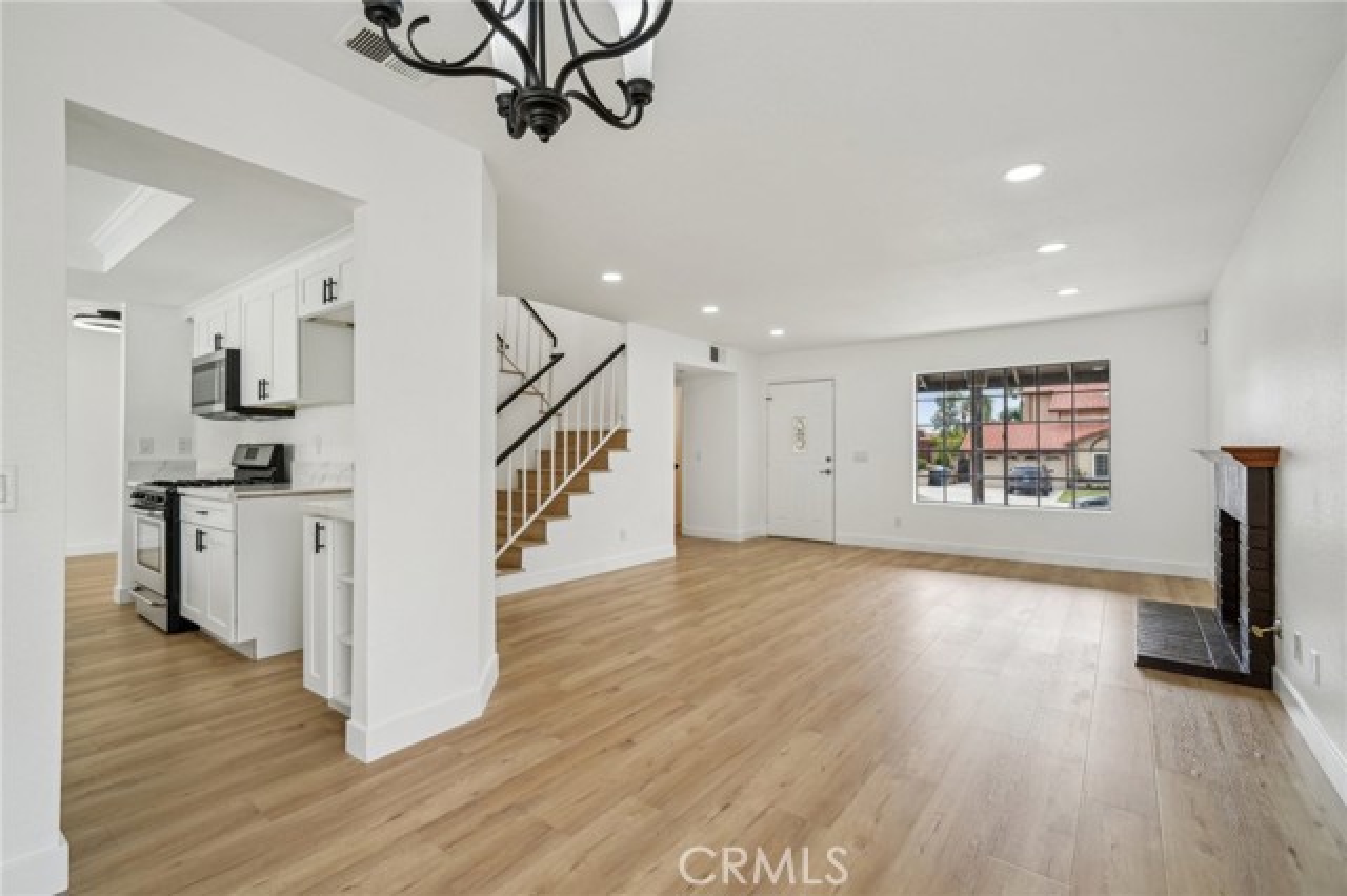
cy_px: 448
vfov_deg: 77.3
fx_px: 561
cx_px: 674
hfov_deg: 100.4
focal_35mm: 15
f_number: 8
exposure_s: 1/30
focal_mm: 15
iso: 100
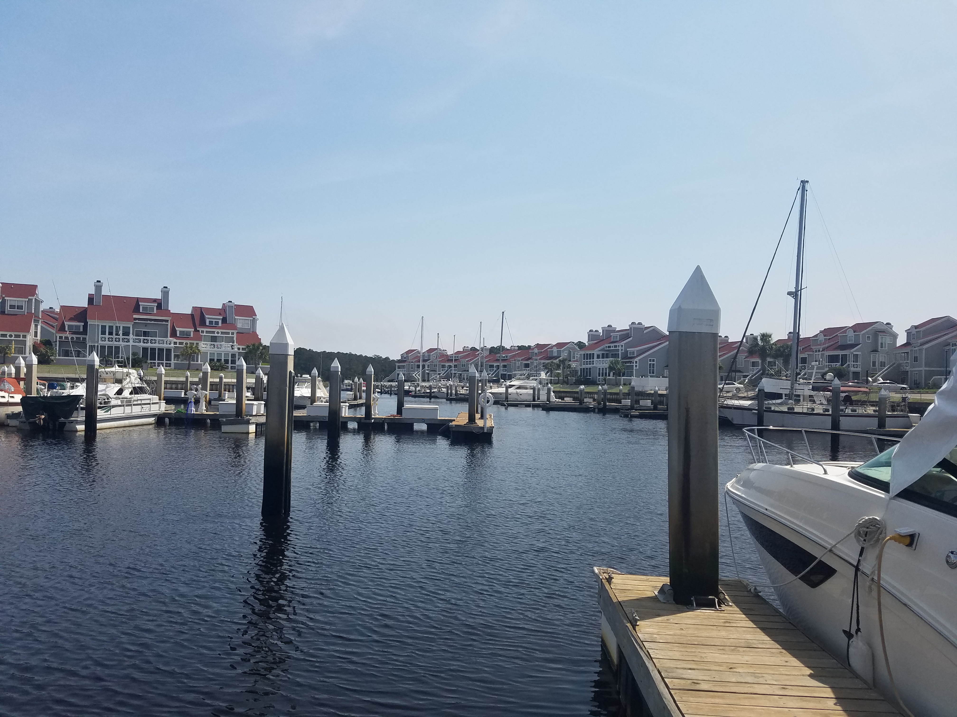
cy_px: 358
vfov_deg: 53.1
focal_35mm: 26
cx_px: 478
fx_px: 719
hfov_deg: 67.3
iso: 50
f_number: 1.7
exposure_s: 1/4880
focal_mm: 4.2
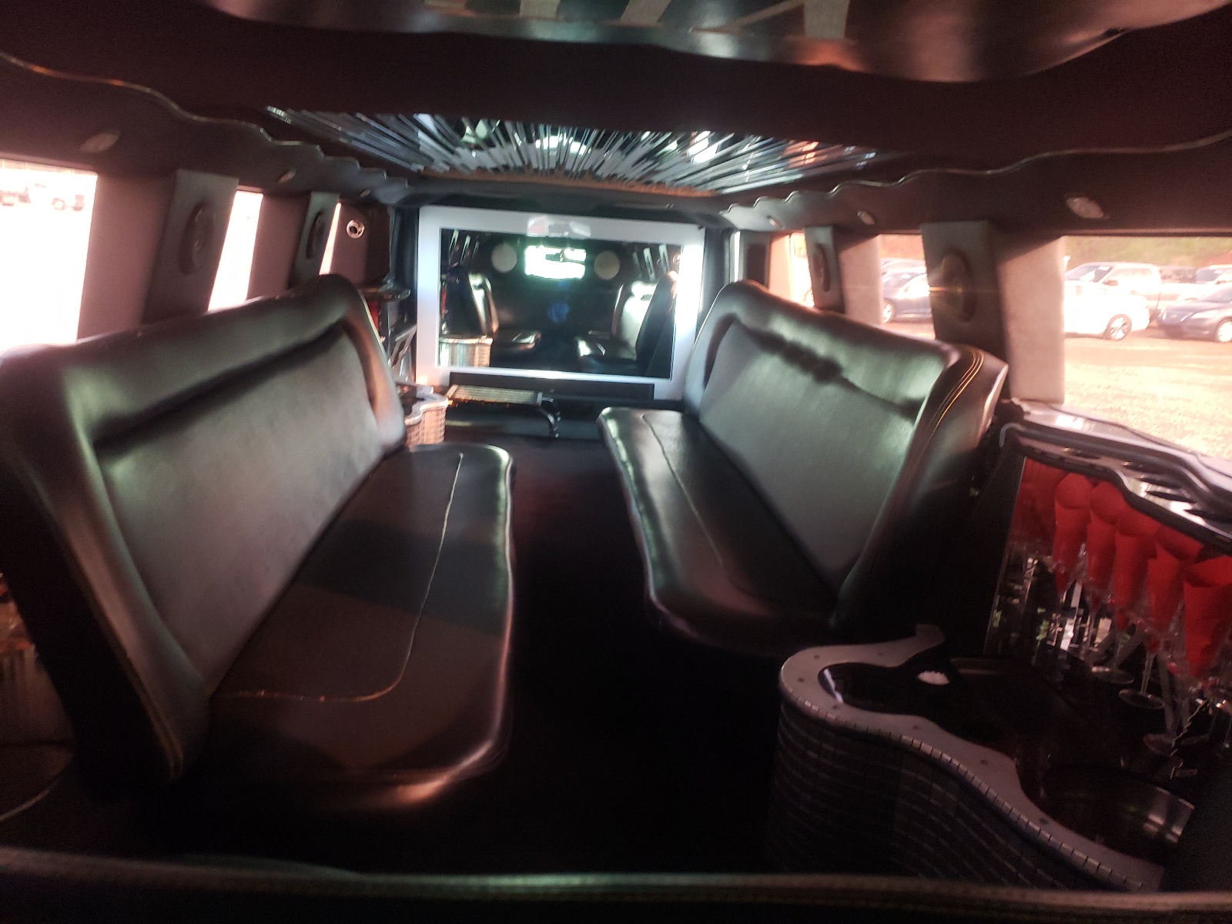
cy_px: 462
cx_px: 616
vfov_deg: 53.1
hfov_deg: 67.3
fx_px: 925
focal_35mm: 26
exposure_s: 1/40
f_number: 1.5
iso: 296
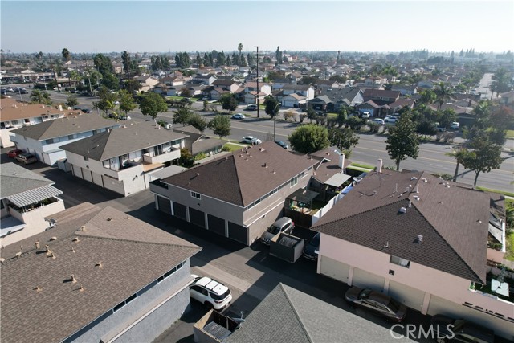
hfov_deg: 78.6
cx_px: 257
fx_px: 314
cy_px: 172
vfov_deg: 57.3
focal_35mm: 22
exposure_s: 1/2500
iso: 200
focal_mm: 8.38
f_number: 2.8
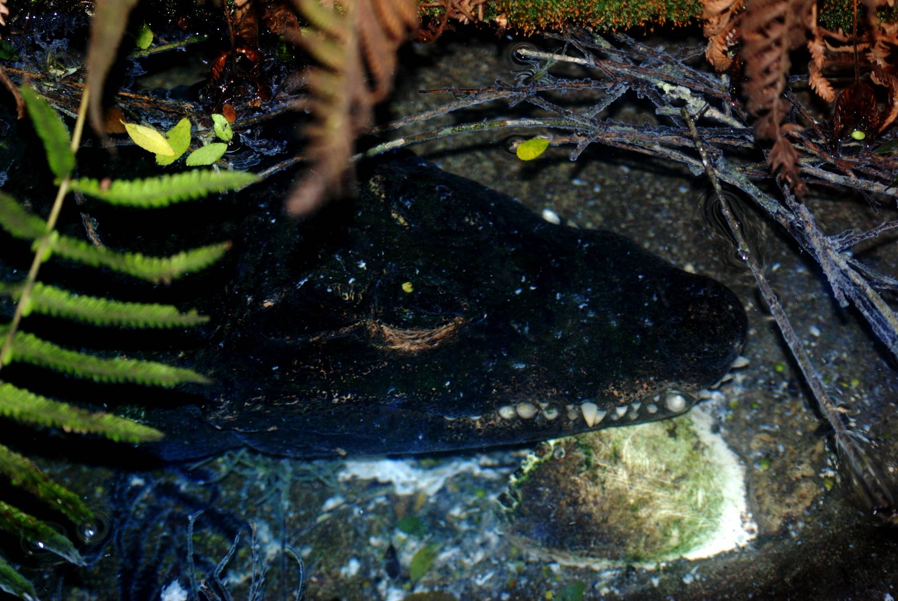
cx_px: 449
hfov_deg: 15.9
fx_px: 3222
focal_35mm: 129
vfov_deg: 10.7
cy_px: 300
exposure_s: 1/160
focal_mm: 86
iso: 400
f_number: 4
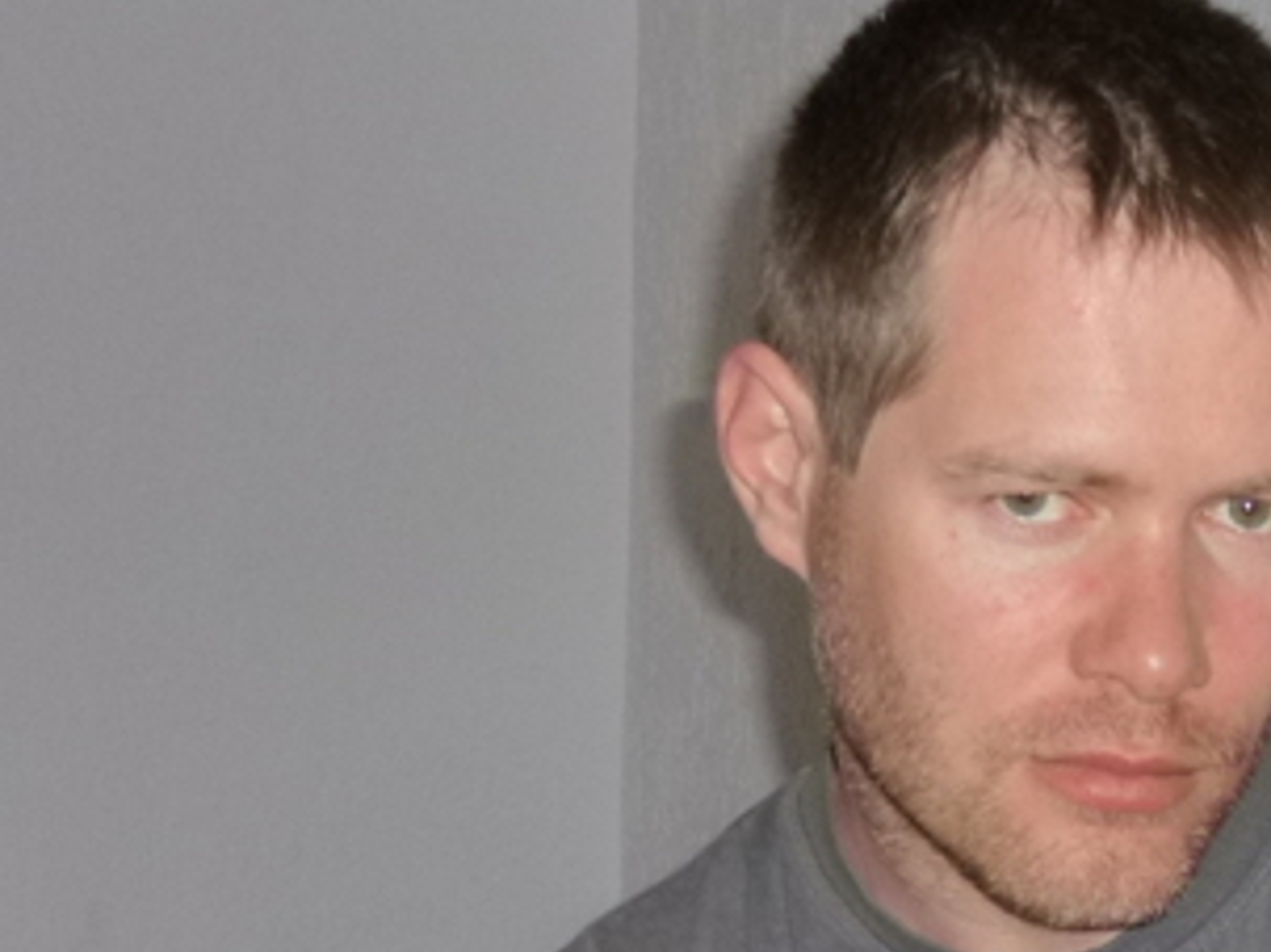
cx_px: 1342
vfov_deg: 13.9
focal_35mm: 103
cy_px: 1170
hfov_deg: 18.5
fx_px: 3780
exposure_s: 1/60
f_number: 3.7
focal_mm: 6.9
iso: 320
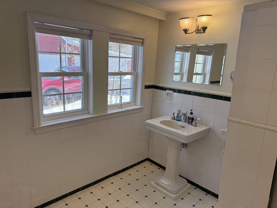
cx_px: 138
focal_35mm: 24
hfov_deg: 71.6
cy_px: 104
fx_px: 192
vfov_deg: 56.8
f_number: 1.78
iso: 100
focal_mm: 6.76
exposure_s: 1/276
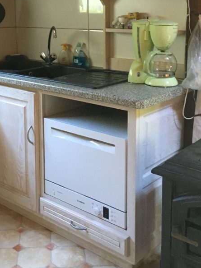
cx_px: 57
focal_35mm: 50
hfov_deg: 28.8
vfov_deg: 37.2
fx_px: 387
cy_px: 65
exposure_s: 1/25
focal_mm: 4.15
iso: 200
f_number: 2.2
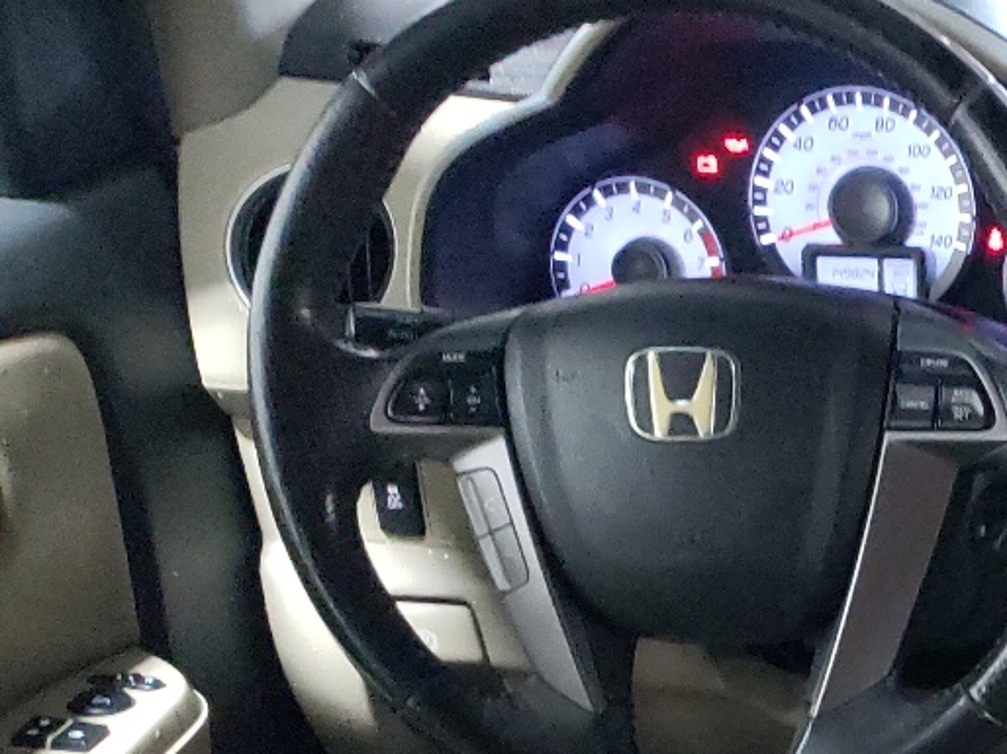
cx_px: 1550
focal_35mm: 81
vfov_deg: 16.8
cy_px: 1067
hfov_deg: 20.4
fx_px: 2355
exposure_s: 1/24
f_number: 1.5
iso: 639
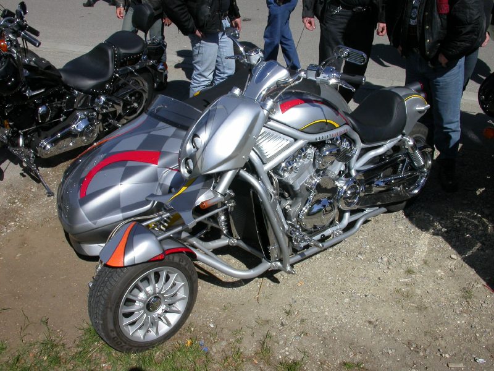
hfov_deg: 49.0
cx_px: 247
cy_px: 186
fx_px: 542
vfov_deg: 37.7
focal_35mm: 38
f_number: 7.5
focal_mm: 7.85
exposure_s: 1/425
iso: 100
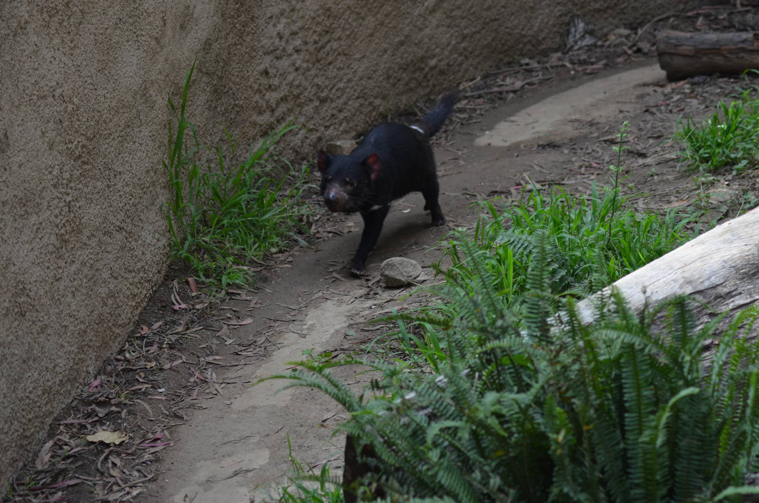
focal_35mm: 165
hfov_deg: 12.5
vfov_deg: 8.3
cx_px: 380
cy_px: 252
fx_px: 3472
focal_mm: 110
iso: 400
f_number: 5
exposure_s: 1/400
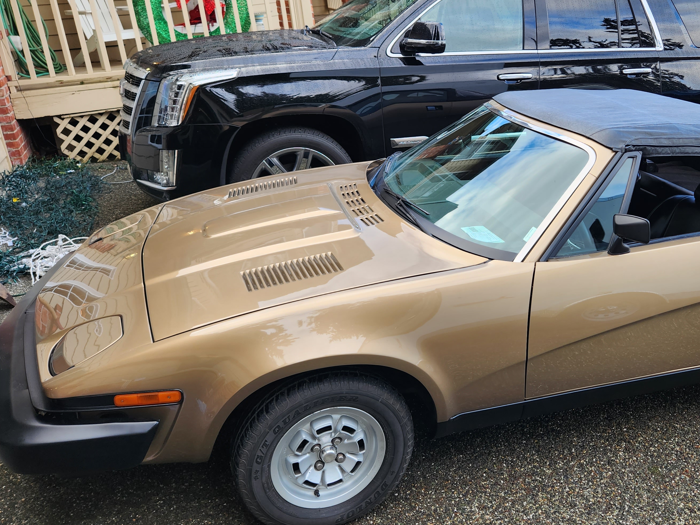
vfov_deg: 40.6
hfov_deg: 51.5
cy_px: 218
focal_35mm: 35
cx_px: 478
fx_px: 708
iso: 32
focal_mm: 5.4
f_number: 1.8
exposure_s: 1/180
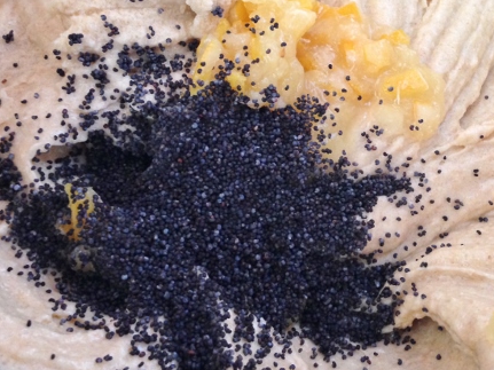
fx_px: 699
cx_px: 307
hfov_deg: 38.7
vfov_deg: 29.4
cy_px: 115
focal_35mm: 49
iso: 250
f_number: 2.4
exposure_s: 1/20
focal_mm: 4.12
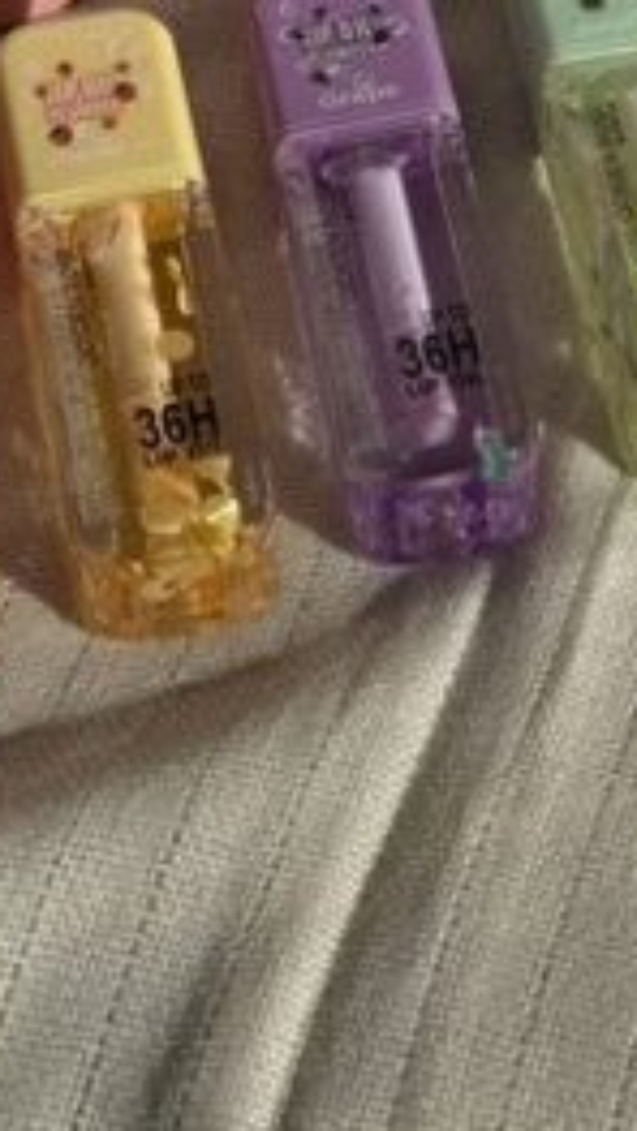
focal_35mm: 114
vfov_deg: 18.3
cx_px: 452
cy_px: -6
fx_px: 3422
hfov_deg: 10.6
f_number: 1.78
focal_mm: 6.76
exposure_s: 1/15385
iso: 64
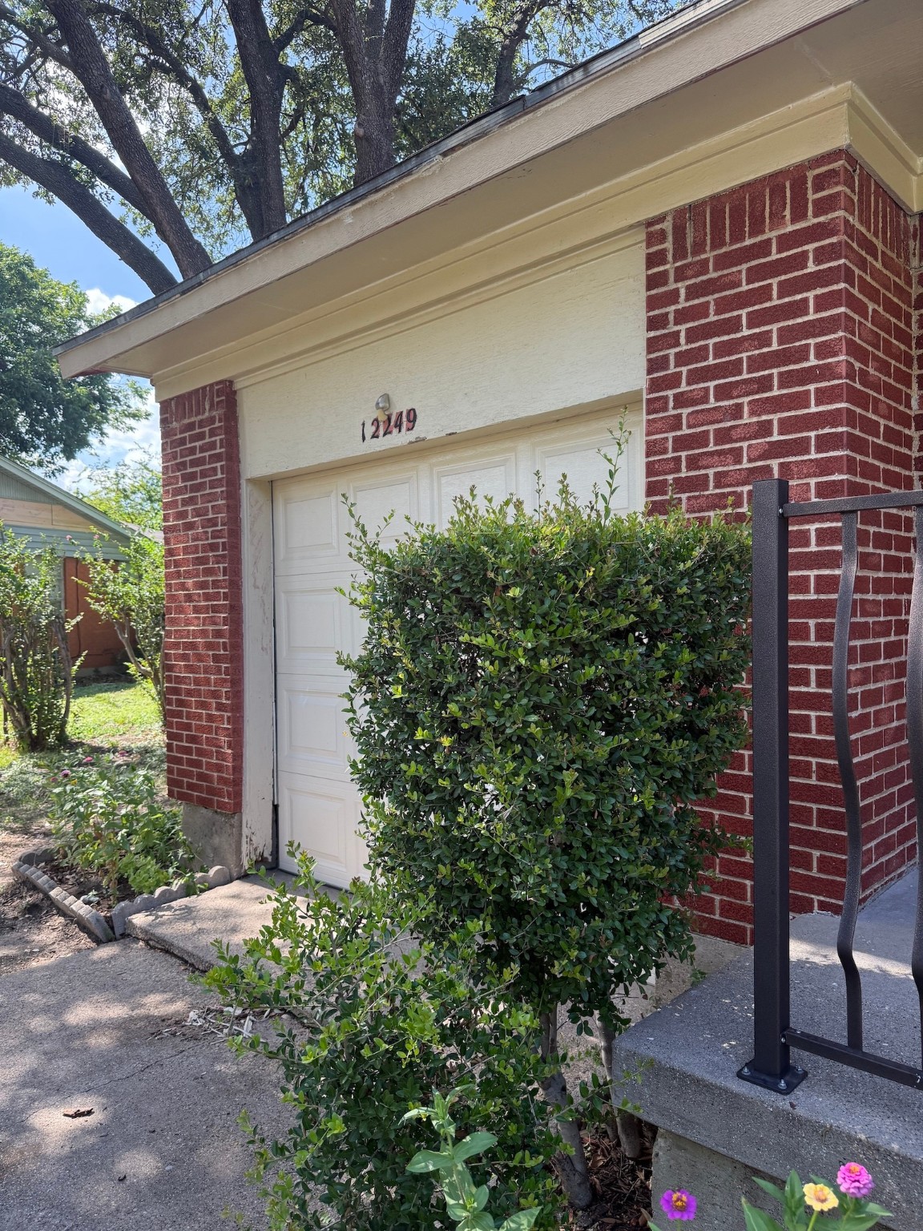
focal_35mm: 24
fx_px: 853
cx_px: 462
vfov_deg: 71.6
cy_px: 616
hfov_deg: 56.8
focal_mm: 6.76
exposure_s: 1/632
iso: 100
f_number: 1.78
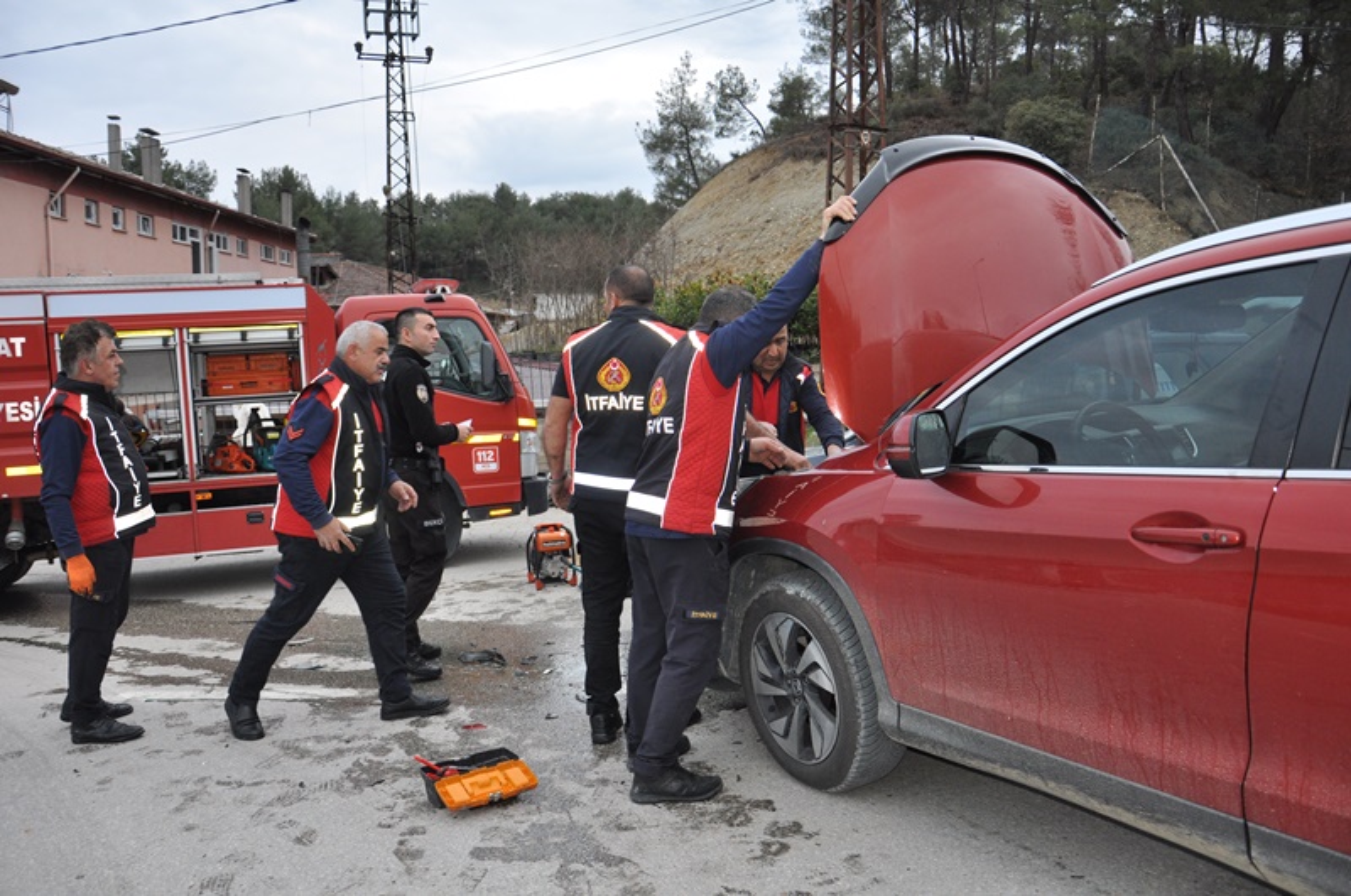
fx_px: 1012
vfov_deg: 47.8
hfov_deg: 67.5
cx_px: 676
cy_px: 448
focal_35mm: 27
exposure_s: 1/200
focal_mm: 18
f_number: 3.8
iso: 640
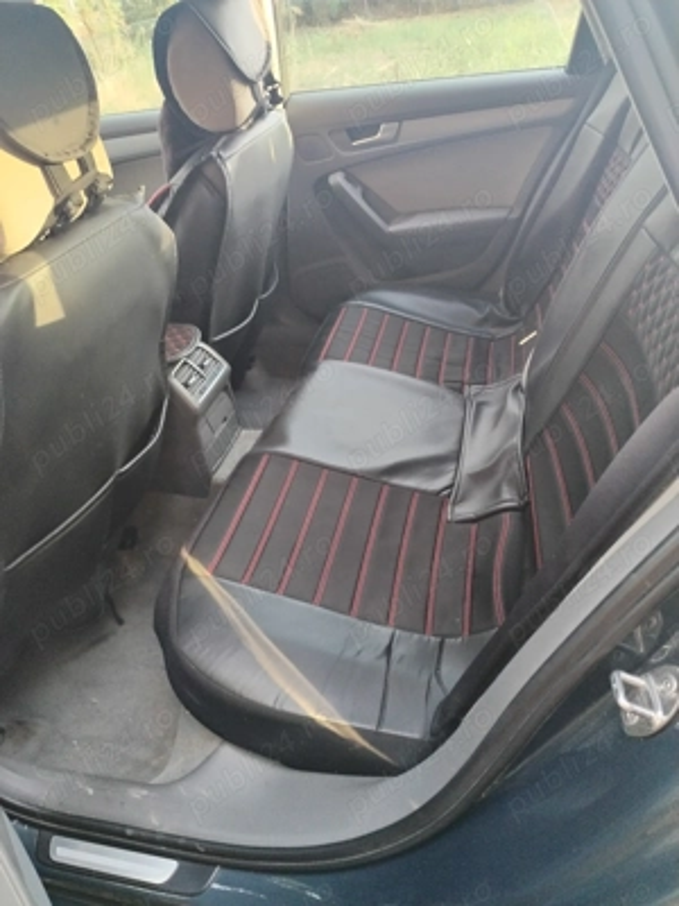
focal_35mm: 26
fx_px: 680
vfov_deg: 67.3
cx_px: 340
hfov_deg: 53.1
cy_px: 453
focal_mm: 4.75
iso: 379
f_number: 1.8
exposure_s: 1/33.3
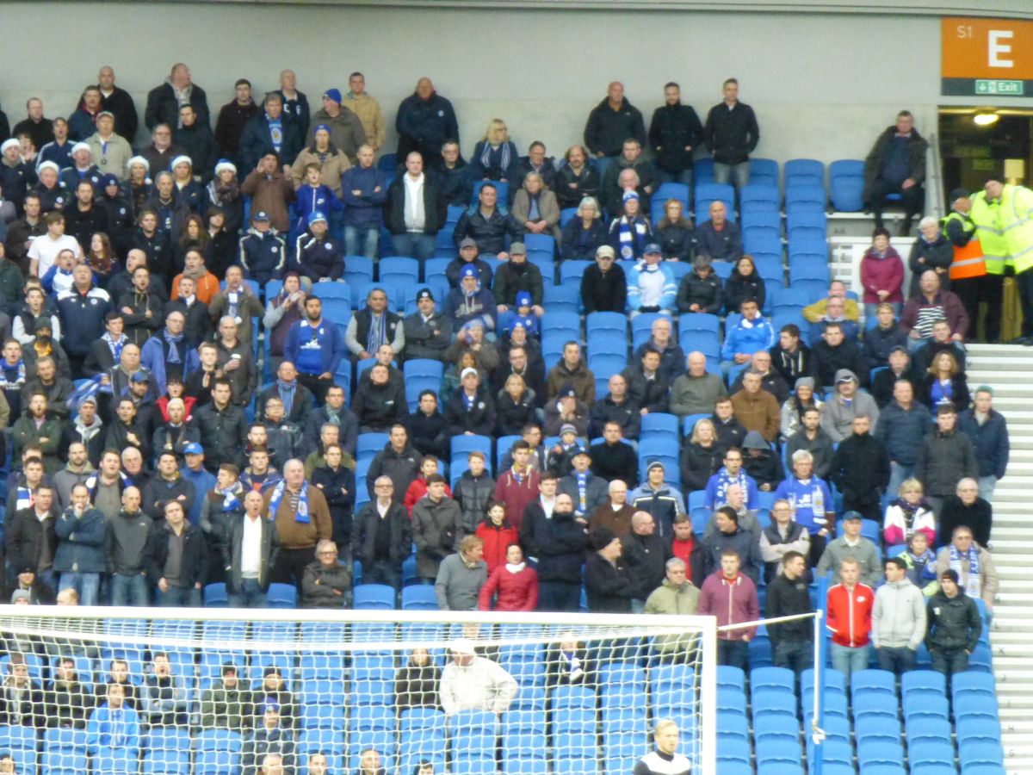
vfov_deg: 3.1
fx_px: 14324
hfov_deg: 4.1
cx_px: 516
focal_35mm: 480
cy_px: 388
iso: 1600
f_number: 6.4
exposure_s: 1/50
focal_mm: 86
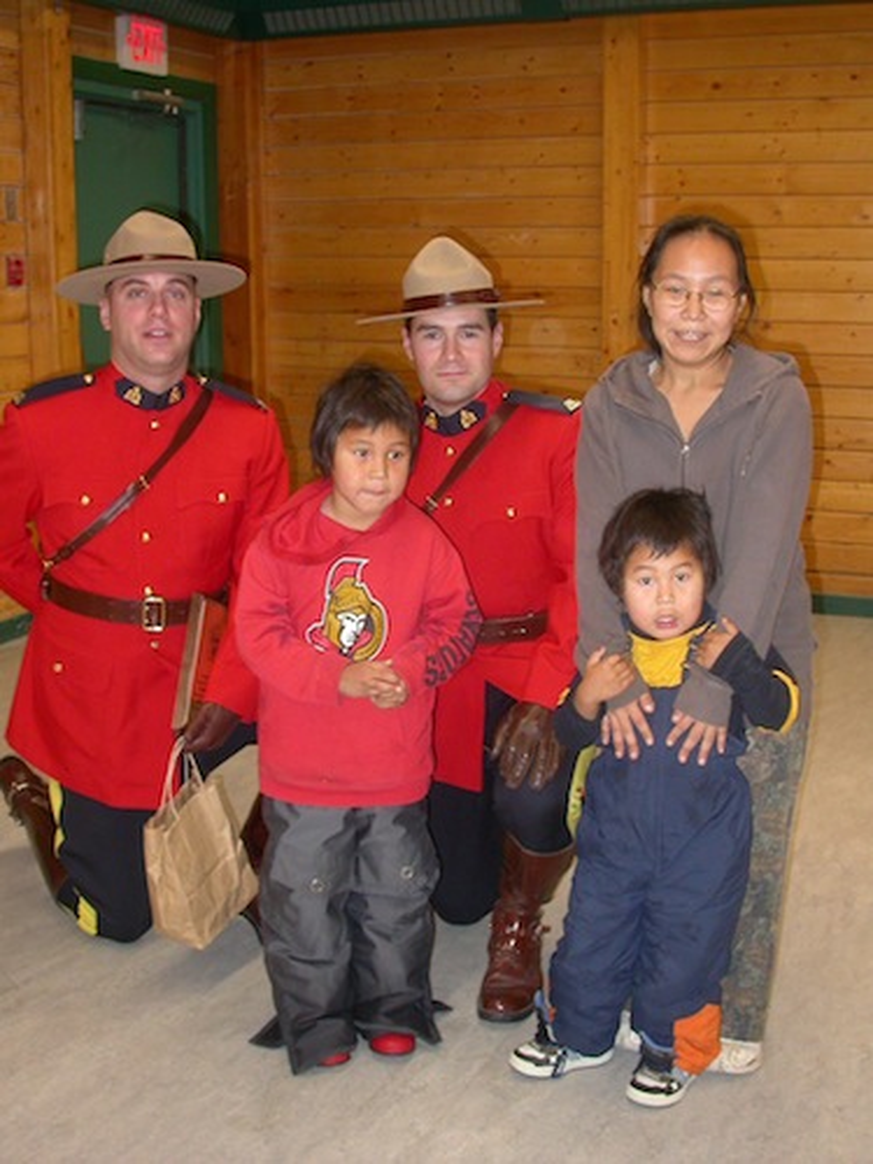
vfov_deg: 45.8
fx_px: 1379
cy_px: 582
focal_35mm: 41
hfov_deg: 35.1
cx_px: 436
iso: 200
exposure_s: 1/60
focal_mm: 8.6
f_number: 2.7
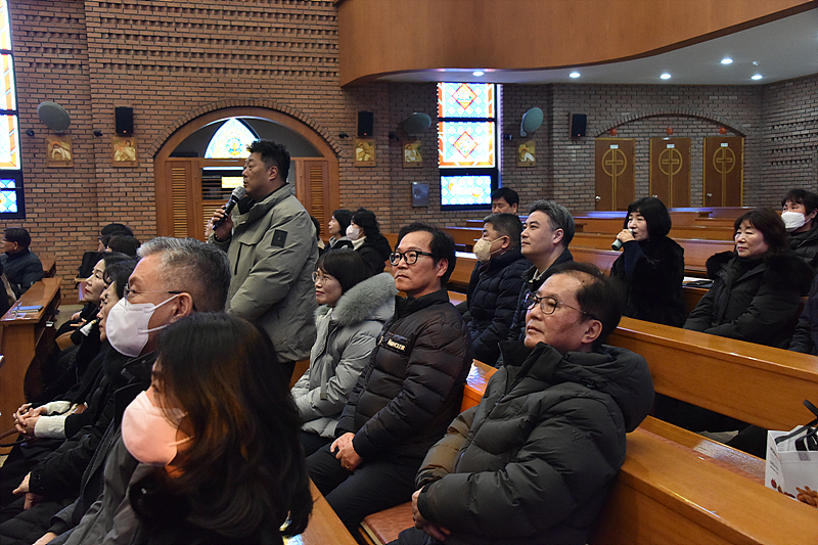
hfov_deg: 46.4
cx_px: 409
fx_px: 954
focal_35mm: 42
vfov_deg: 31.9
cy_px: 272
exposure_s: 1/125
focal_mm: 42
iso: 5000
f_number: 6.3
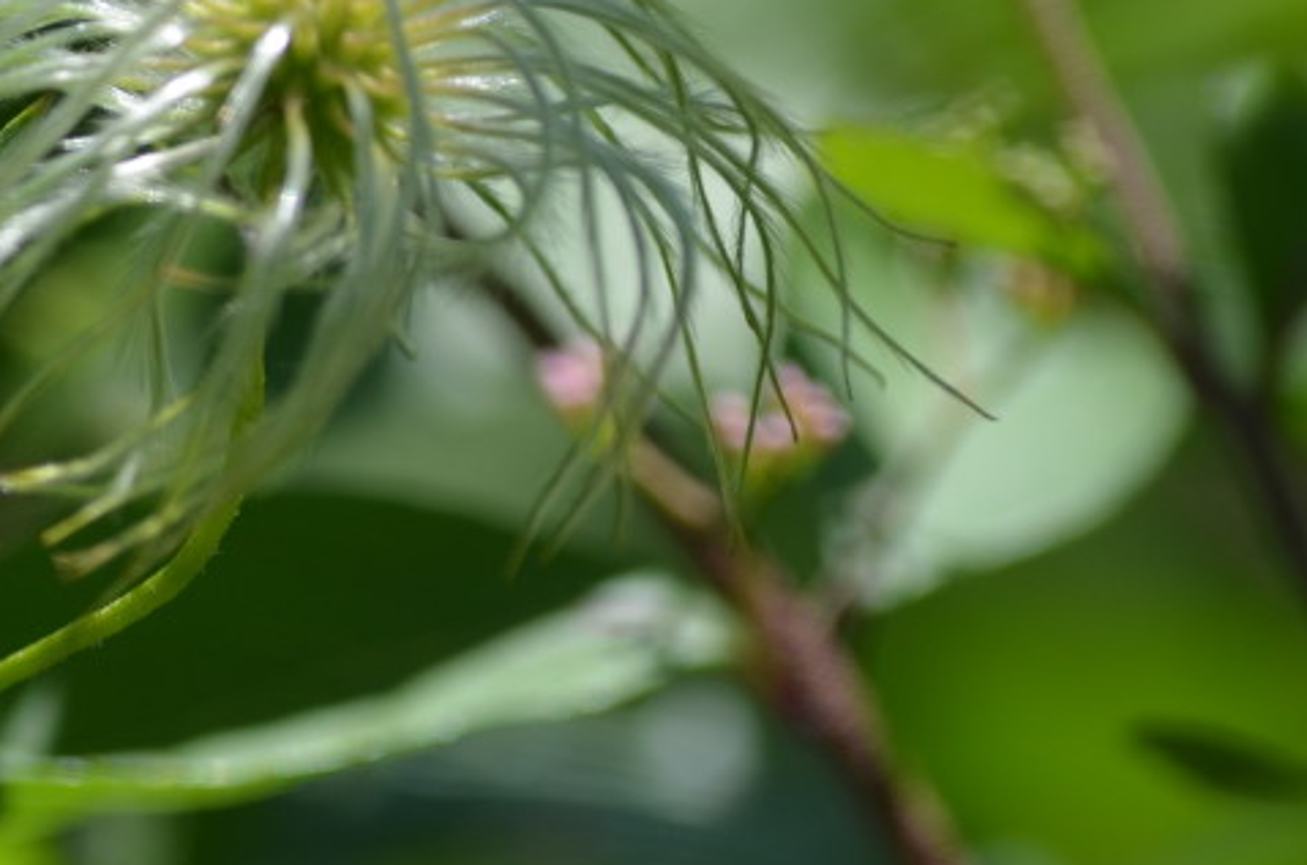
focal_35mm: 641
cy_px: 216
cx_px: 112
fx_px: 23218
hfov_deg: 3.2
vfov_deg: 2.1
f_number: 7.1
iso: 200
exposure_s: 1/800
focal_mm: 200
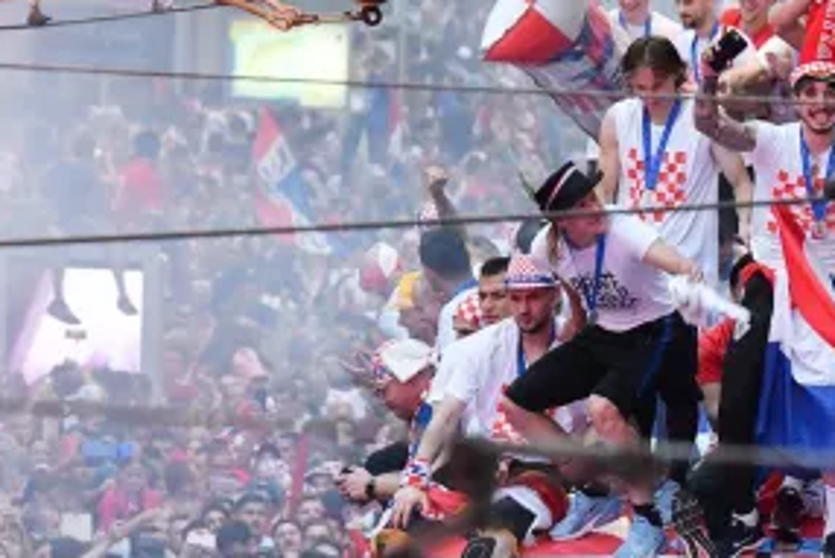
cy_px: 647
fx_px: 8934
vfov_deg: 3.6
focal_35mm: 385
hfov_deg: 5.3
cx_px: 584
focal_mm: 145
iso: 2500
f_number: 6.3
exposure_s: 1/160
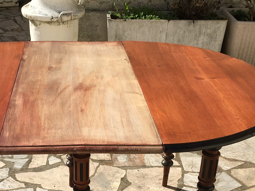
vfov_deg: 24.9
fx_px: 427
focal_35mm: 58
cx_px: 82
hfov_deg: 32.9
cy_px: 146
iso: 25
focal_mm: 4.15
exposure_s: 1/1451
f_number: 2.2
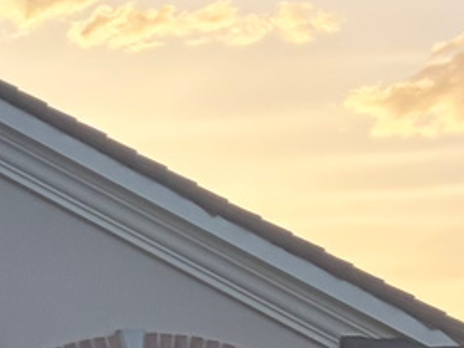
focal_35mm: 207
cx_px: -1109
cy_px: 573
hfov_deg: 7.8
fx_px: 2776
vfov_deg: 7.0
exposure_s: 1/973
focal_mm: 5.96
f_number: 1.6
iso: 64
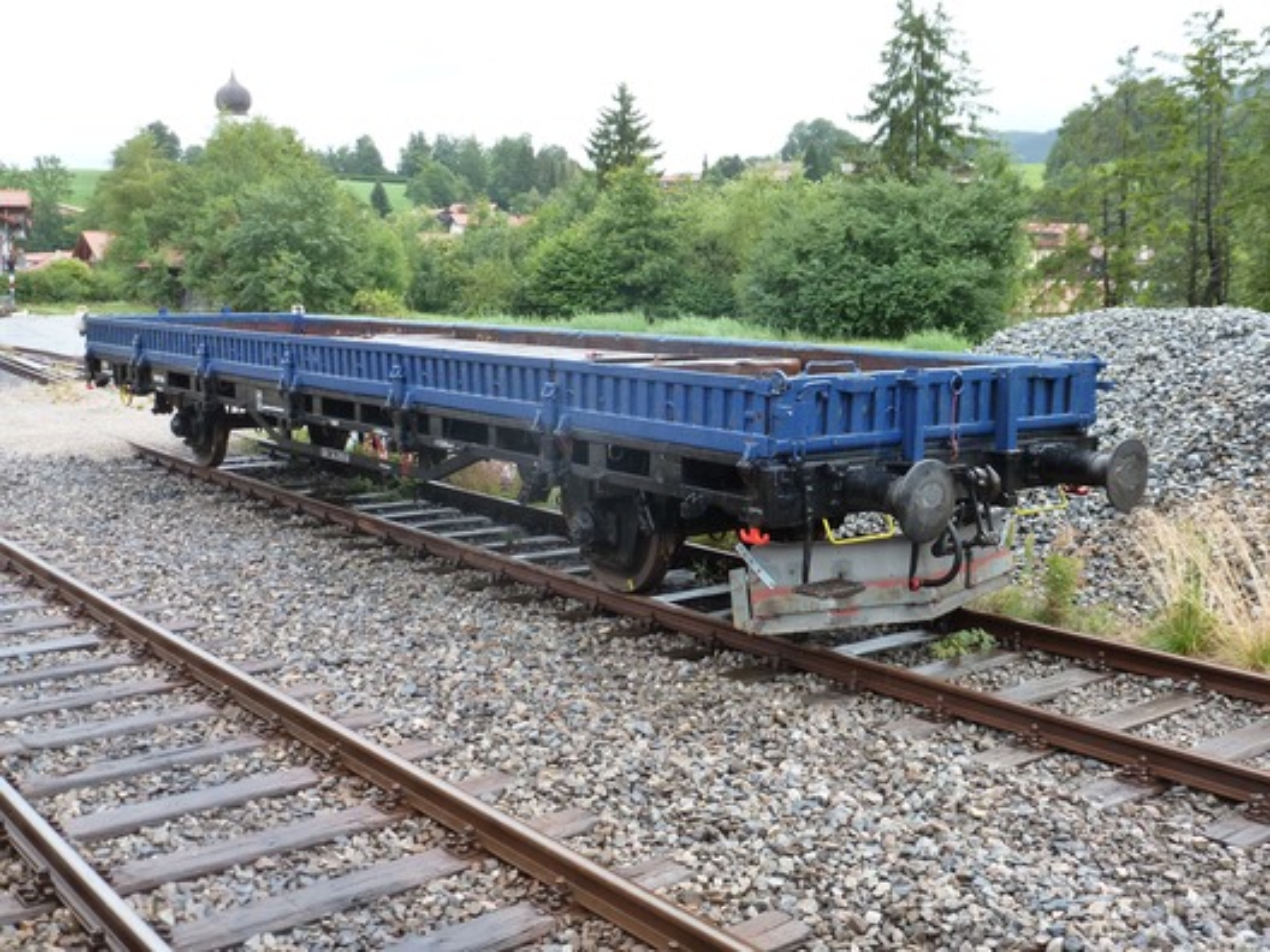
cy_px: 476
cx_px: 635
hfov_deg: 49.0
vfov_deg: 37.7
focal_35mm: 38
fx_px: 1394
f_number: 3.8
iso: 160
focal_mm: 6.8
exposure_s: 1/160
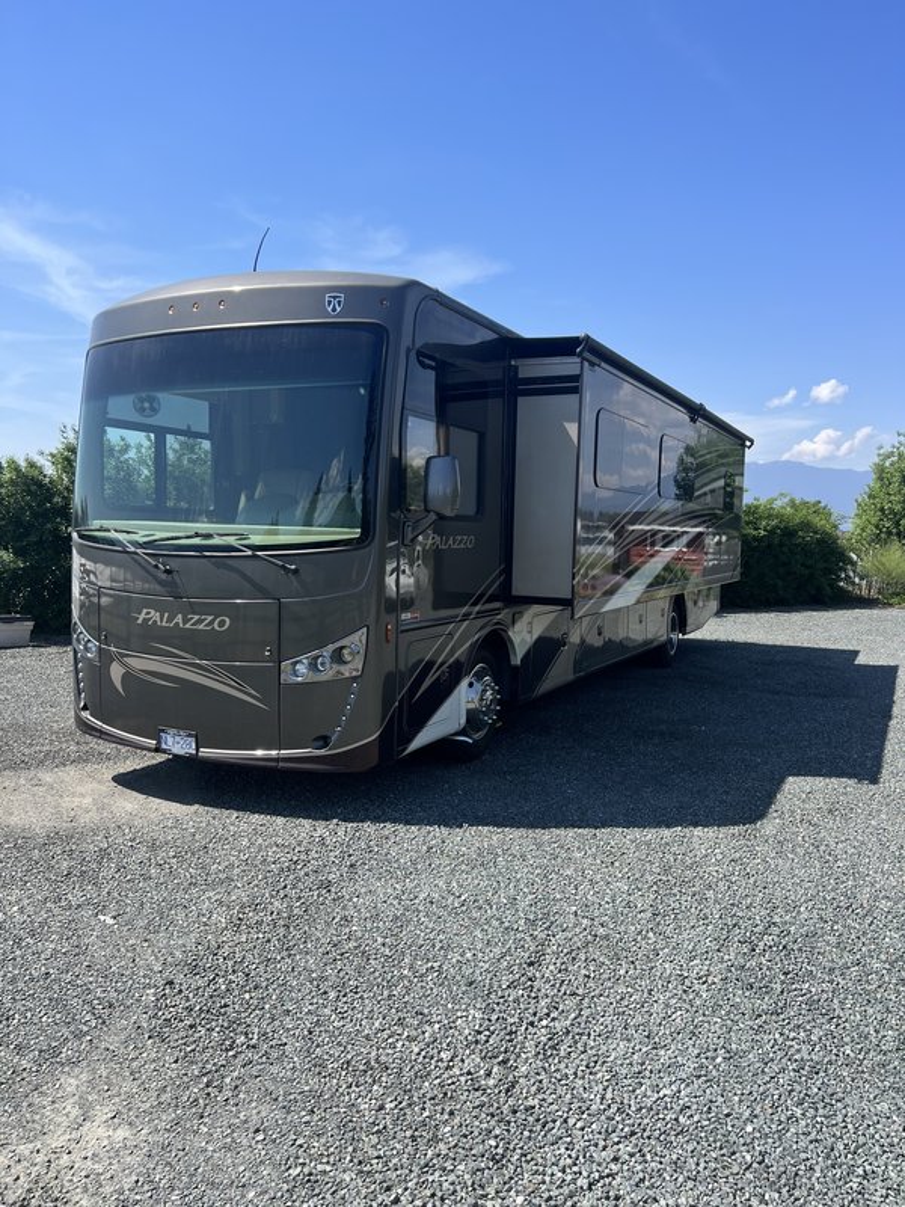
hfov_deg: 53.1
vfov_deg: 67.3
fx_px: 906
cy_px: 604
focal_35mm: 26
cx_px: 452
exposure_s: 1/2994
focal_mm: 5.7
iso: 50
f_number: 1.5
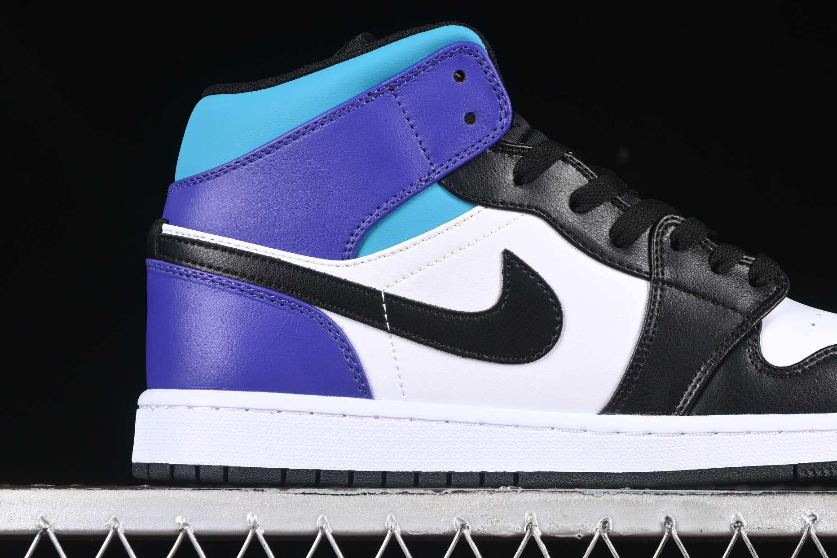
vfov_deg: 12.2
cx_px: 583
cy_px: 228
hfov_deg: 18.2
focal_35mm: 112
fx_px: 2604
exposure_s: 1/60
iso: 160
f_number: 6.3
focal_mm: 50
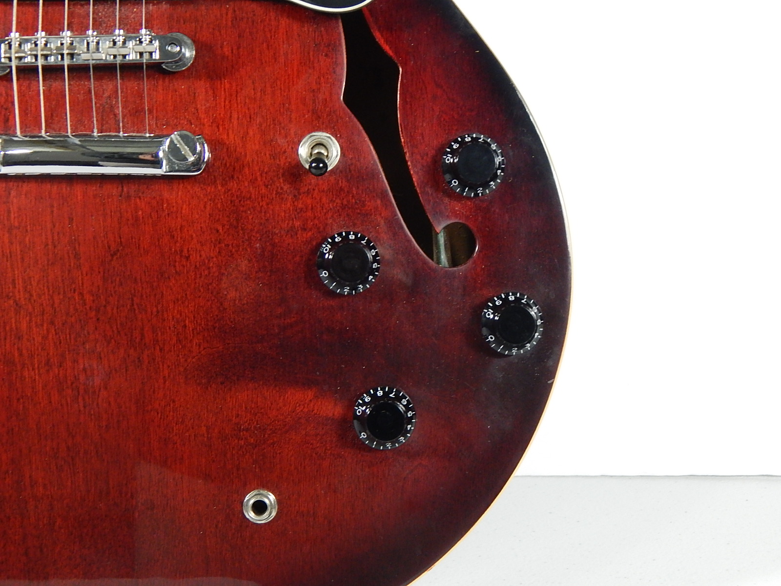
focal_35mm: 61
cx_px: 390
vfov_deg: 24.0
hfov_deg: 31.7
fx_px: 1376
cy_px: 293
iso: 400
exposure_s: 1/20
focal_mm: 10.9
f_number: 4
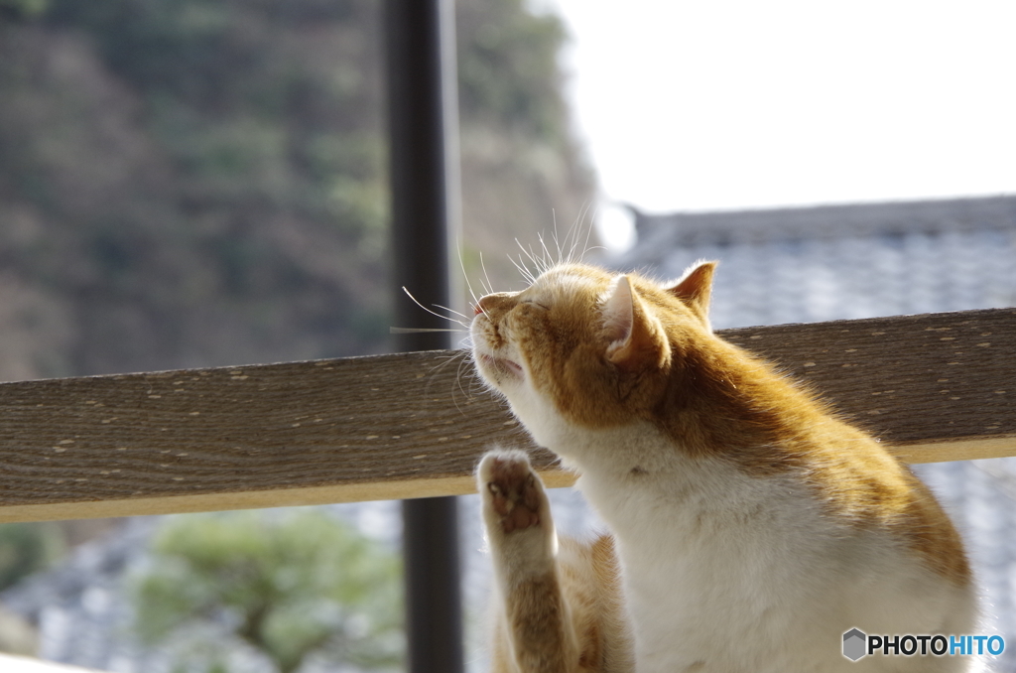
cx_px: 508
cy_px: 336
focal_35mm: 202
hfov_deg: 10.2
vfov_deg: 6.8
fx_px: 5688
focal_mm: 135
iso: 500
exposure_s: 1/250
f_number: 8
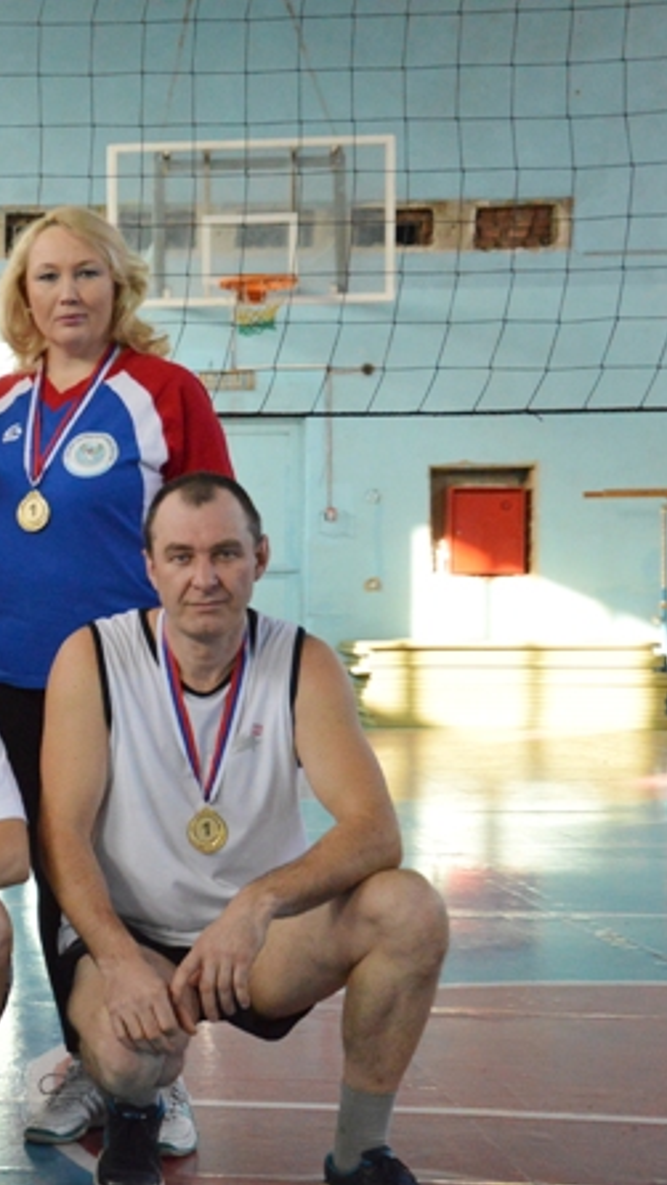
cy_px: 595
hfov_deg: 14.2
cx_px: -230
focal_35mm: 81
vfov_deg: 26.2
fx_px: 2546
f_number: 4.2
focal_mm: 34
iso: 2800
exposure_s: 1/500
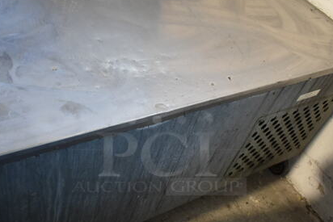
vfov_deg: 33.1
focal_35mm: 40
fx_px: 370
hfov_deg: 48.4
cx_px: 157
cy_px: 153
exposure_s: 1/30
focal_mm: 18
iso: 1250
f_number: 3.5
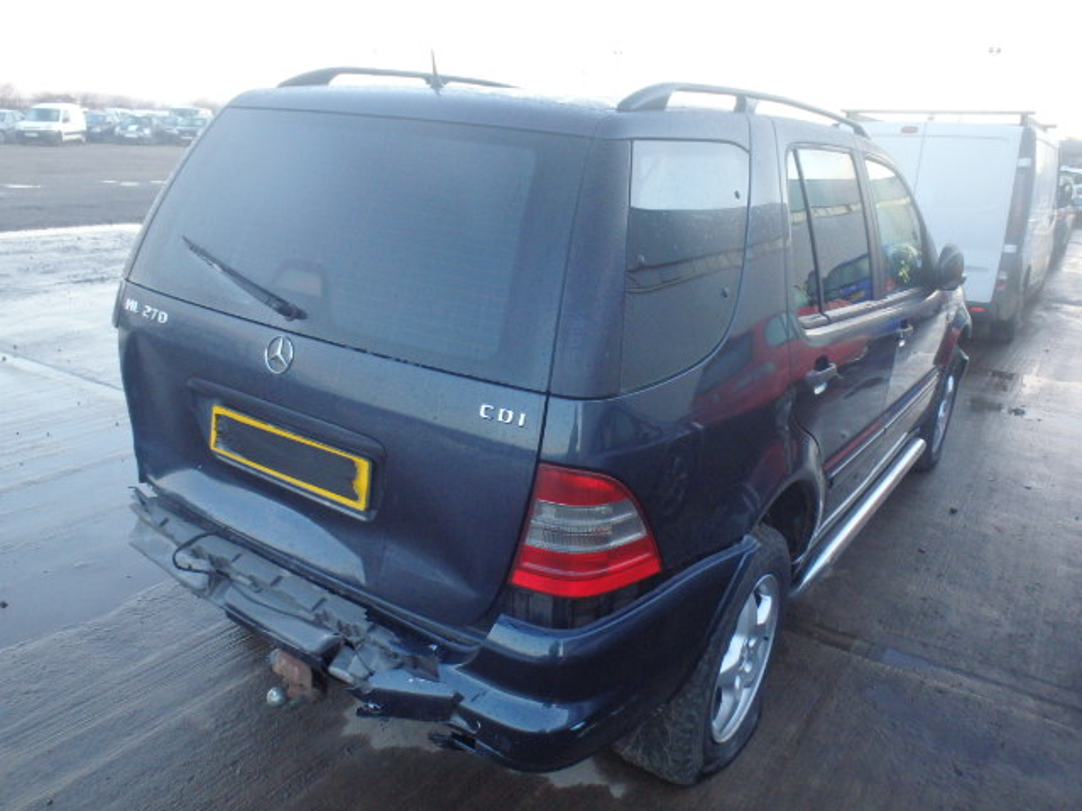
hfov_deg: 63.4
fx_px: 875
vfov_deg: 49.7
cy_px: 406
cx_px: 541
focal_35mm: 28
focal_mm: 5
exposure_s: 1/30
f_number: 3.9
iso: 500
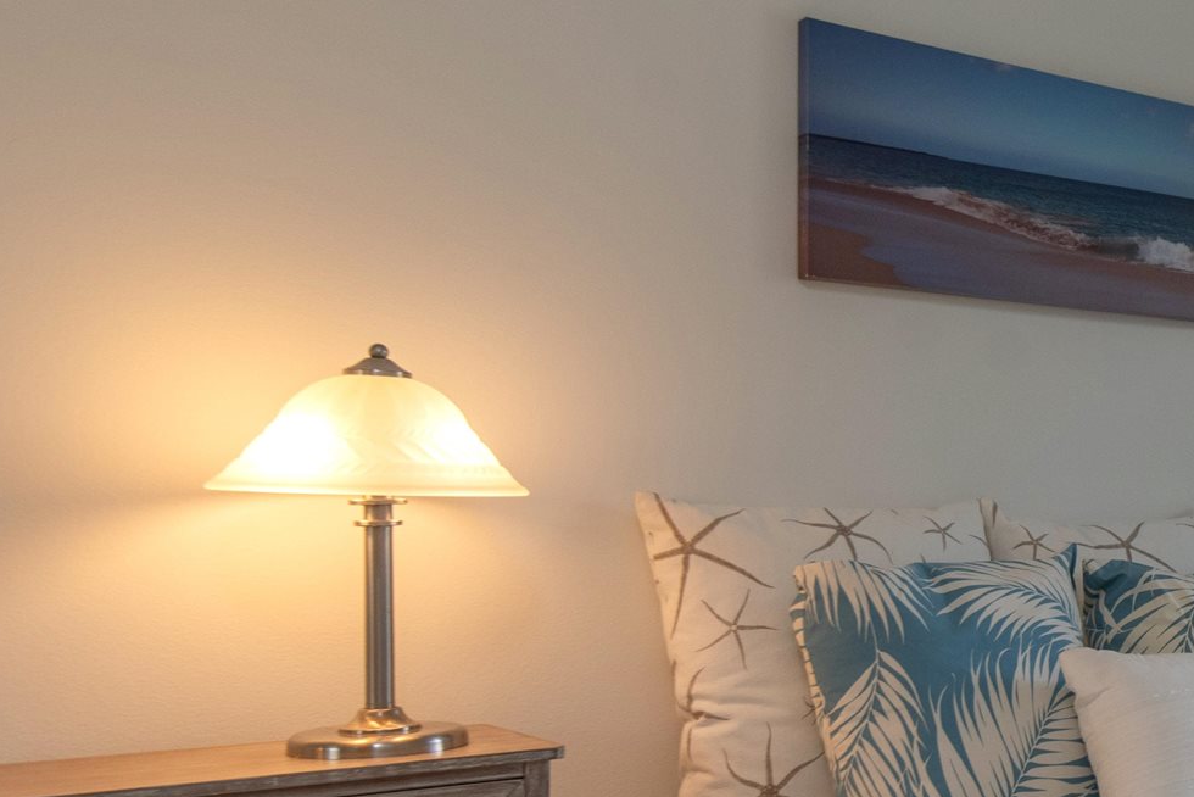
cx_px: 1341
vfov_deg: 28.5
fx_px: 1559
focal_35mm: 47
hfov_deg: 35.3
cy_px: 526
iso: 200
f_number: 7.1
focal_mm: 15
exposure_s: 1/80
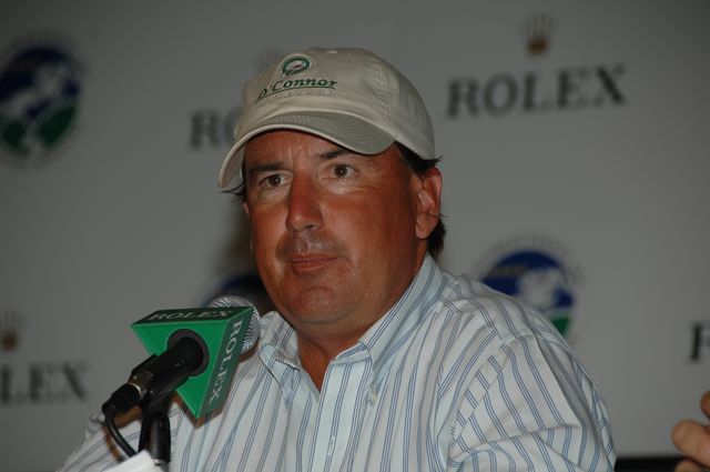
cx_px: 355
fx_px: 5909
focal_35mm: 300
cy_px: 236
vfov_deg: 4.6
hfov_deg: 6.9
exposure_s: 1/125
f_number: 5.6
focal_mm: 200
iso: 200
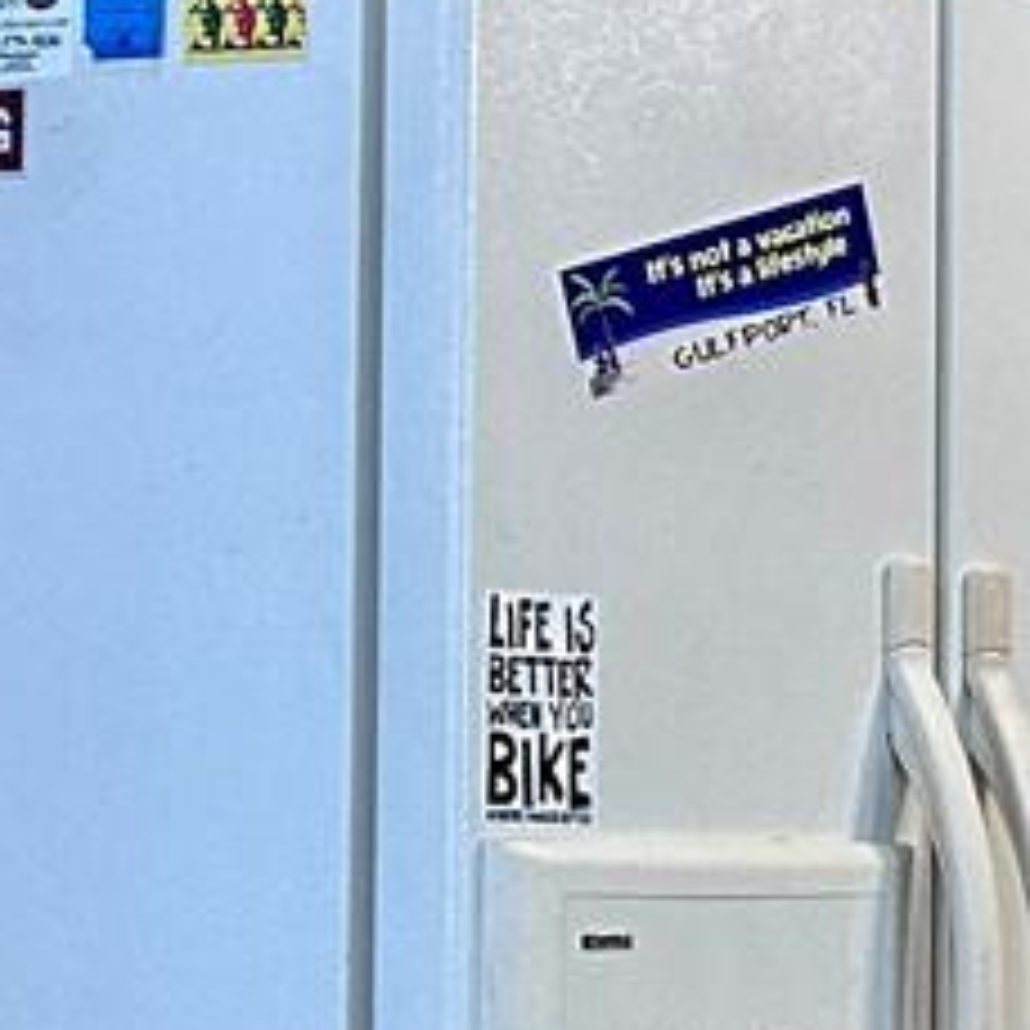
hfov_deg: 9.5
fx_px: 4982
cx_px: 2978
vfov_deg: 11.8
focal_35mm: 148
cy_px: 769
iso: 200
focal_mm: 6.86
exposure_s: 1/60
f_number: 1.78
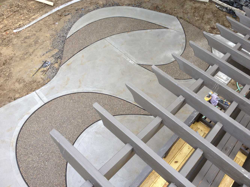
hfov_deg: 52.6
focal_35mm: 35
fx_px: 253
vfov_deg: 40.7
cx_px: 125
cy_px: 94
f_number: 2.4
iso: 50
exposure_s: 1/152
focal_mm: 4.28
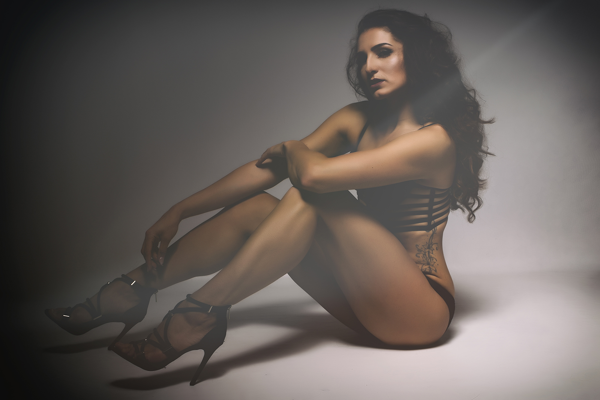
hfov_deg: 35.1
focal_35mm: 57
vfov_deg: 23.8
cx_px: 300
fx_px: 950
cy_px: 200
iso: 100
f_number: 14
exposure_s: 1/100
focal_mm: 38
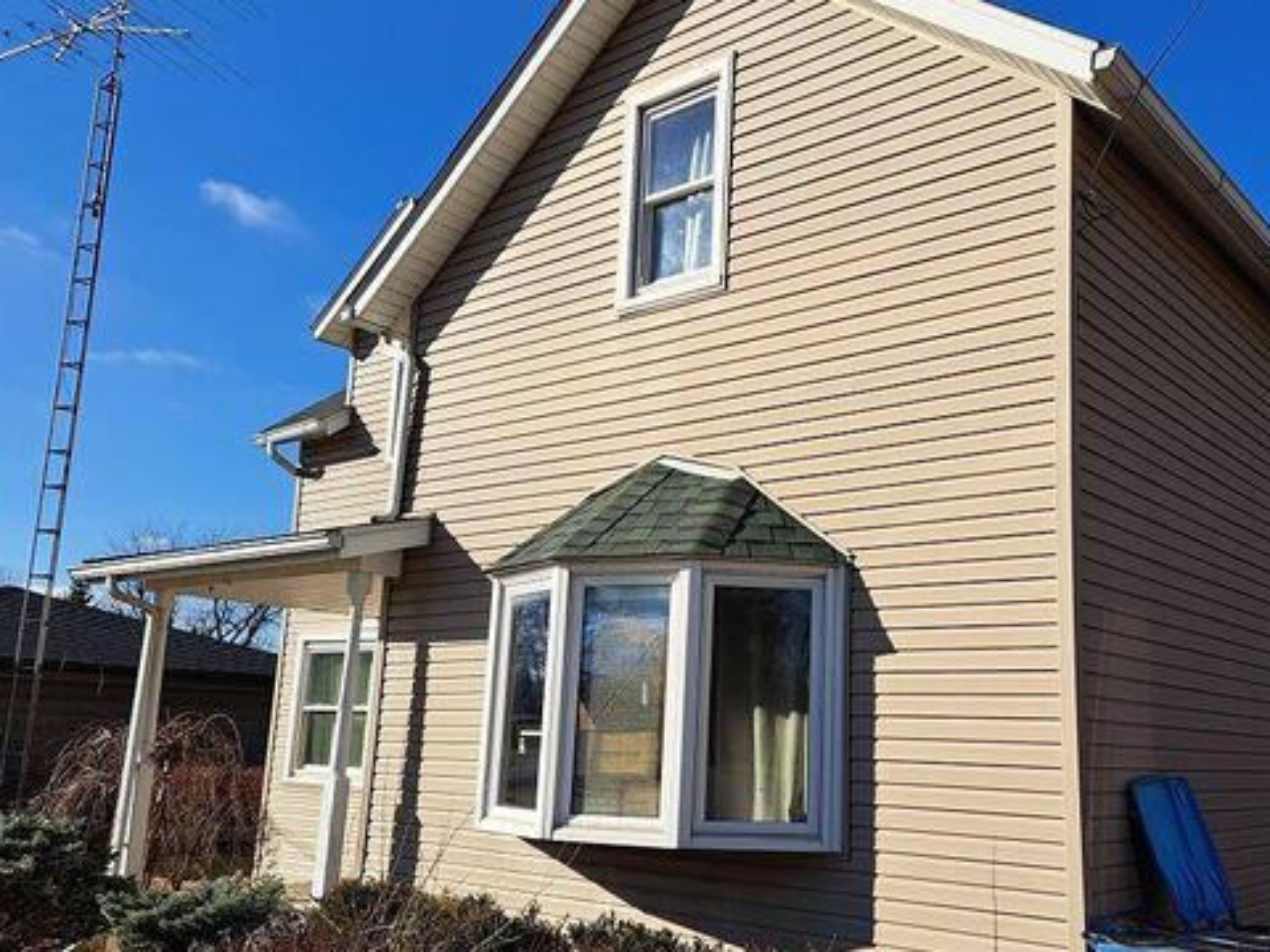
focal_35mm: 32
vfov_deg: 44.1
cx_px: 765
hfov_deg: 56.4
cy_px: 529
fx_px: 1174
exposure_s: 1/1876
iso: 50
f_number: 1.8
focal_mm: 5.23
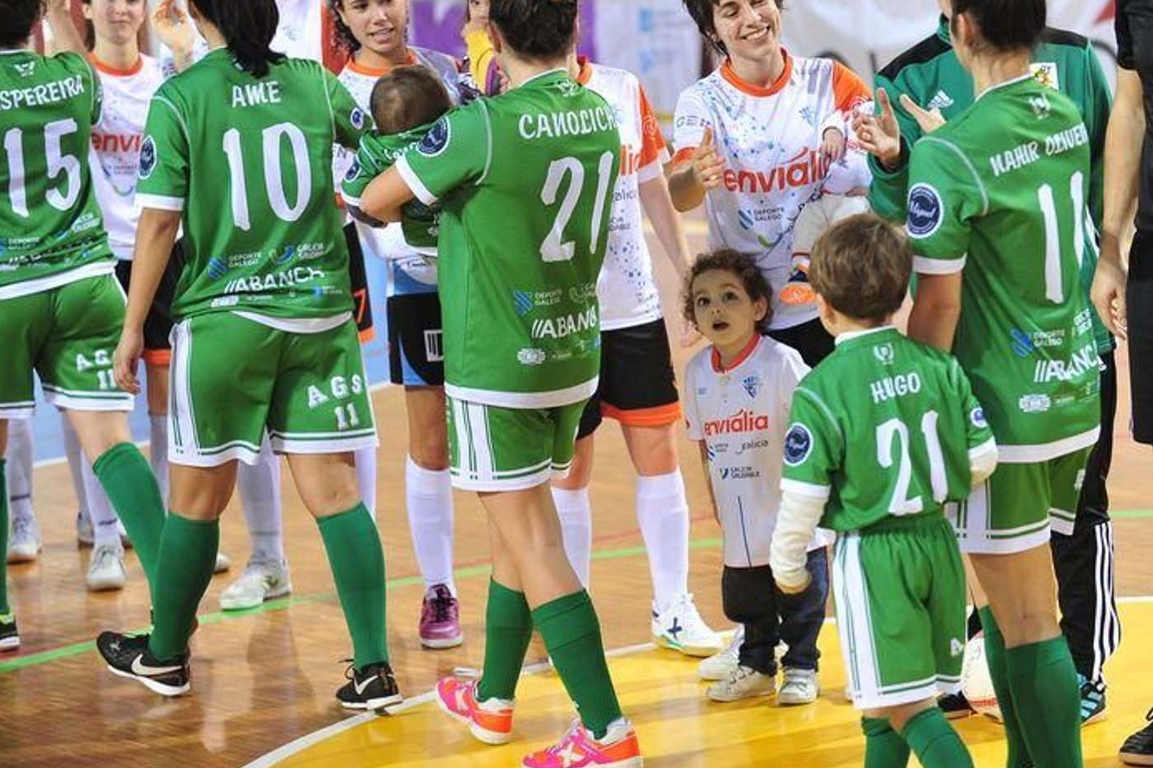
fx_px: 3617
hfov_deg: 18.1
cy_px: 352
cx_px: 596
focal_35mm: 113
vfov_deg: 12.1
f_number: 4
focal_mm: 98
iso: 3200
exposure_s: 1/320
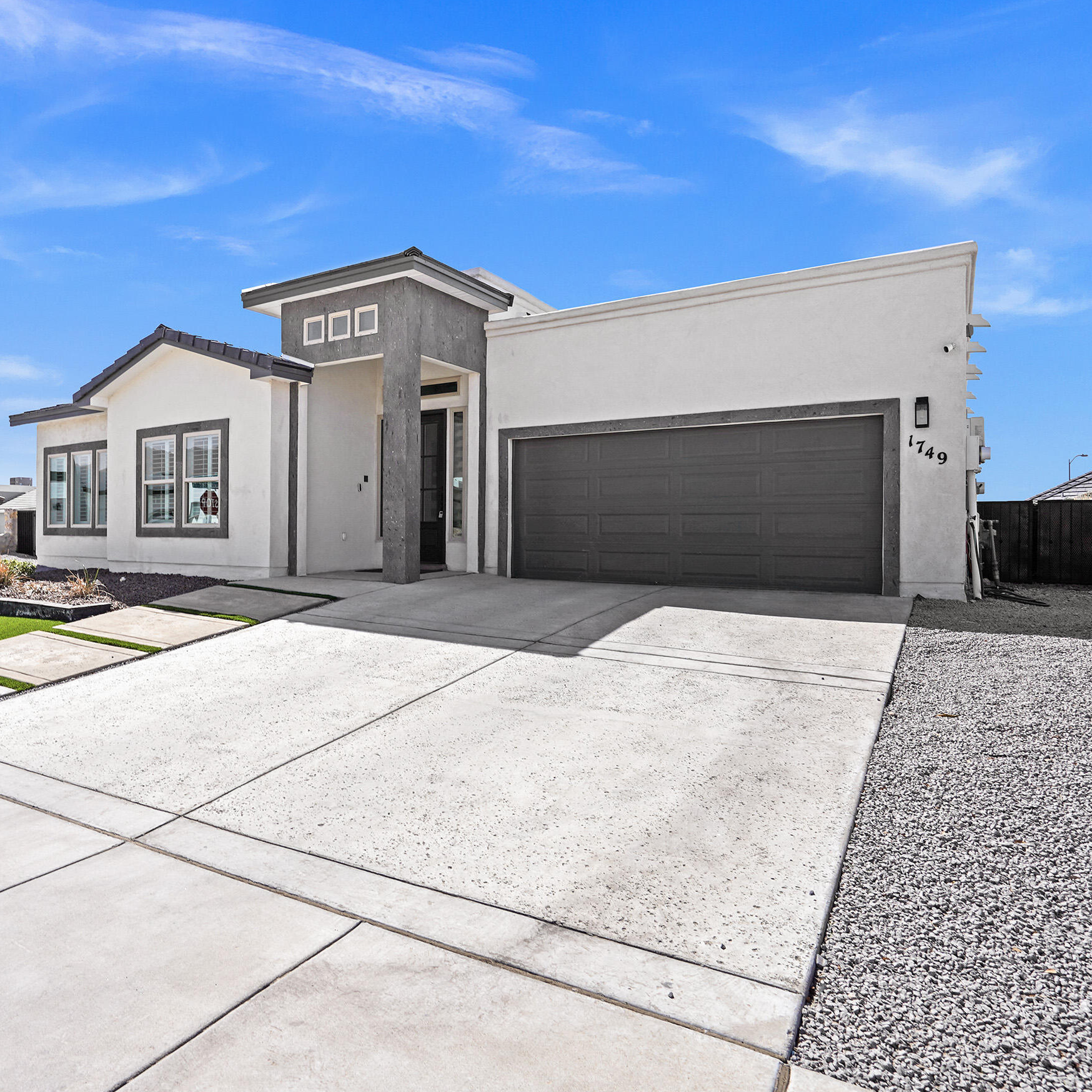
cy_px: 544
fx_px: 749
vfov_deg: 72.1
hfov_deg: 70.1
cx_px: 367
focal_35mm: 21
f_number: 8
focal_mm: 16
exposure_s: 1/160
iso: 125
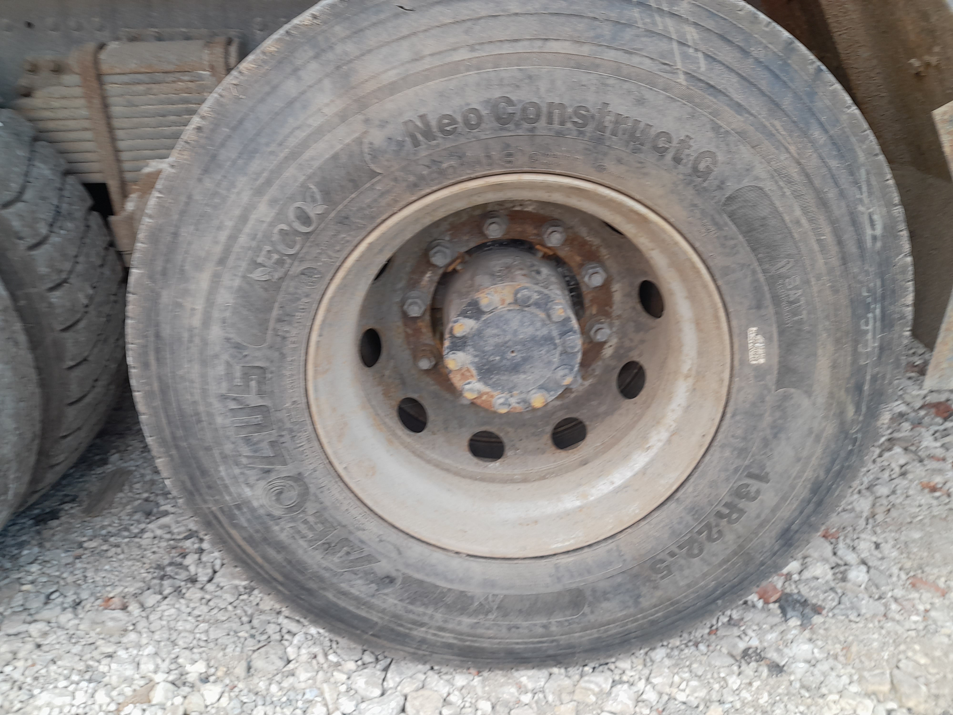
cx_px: 476
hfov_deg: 69.4
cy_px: 358
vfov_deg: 54.9
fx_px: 688
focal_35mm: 25
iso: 20
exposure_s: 1/50
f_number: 2
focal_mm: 4.6
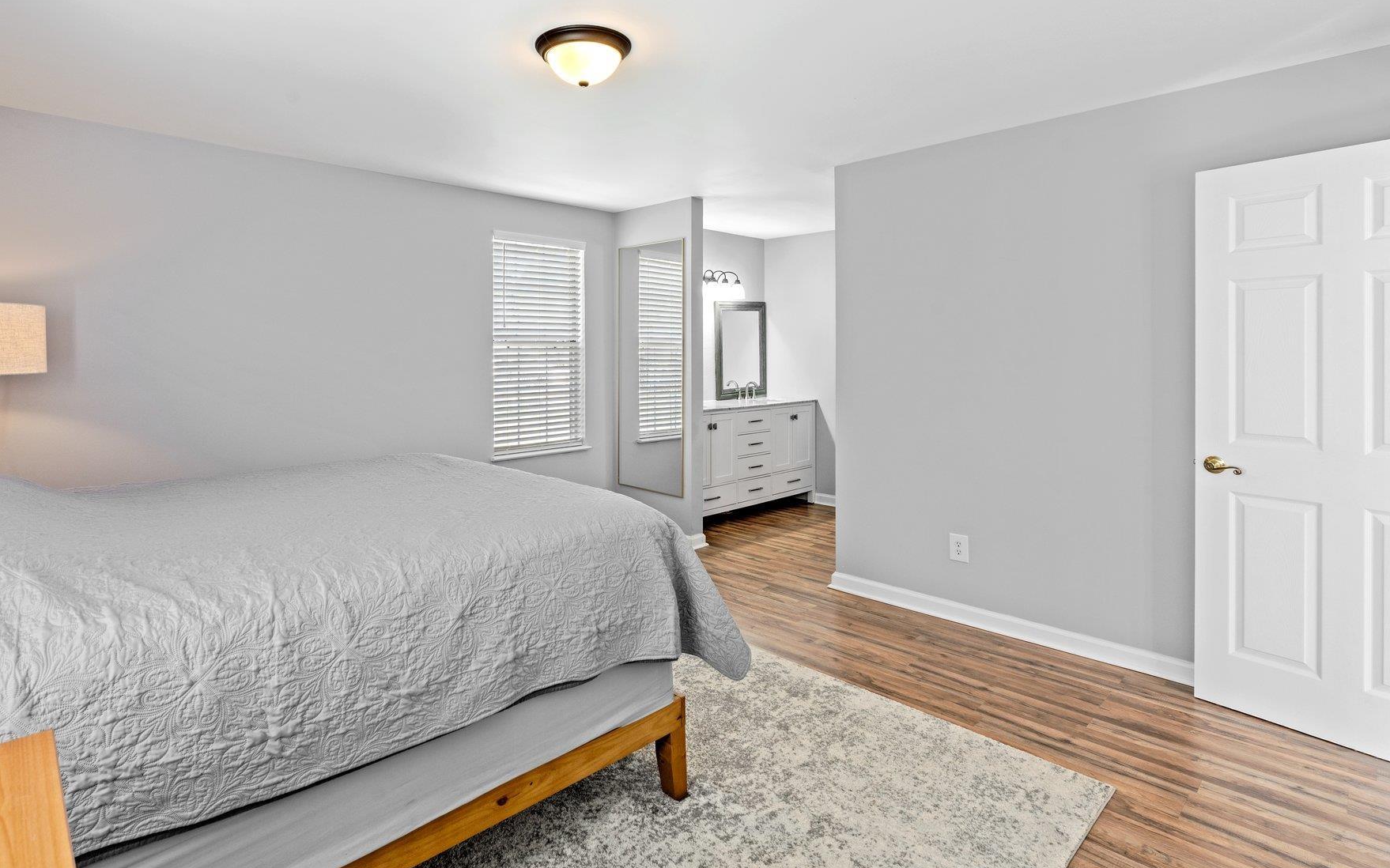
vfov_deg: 61.8
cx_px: 594
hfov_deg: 87.4
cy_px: 359
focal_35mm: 19
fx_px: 720
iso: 250
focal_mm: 16
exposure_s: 1/6
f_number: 9
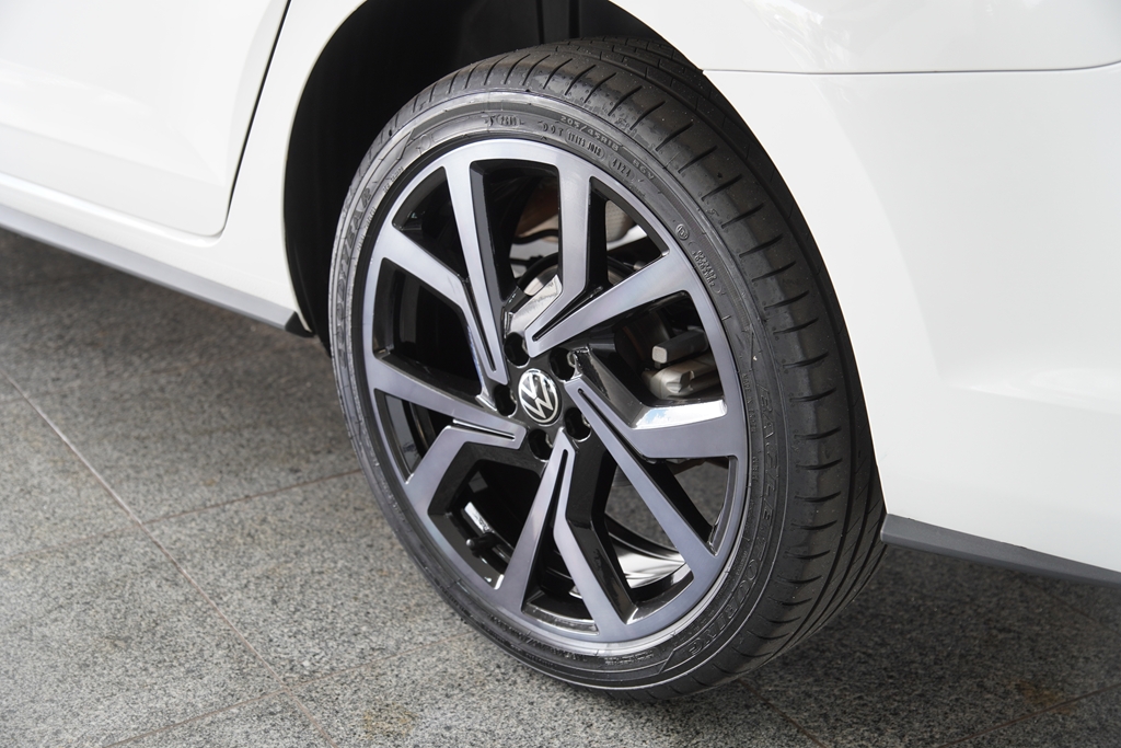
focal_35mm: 60
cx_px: 560
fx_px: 1868
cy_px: 374
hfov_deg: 33.4
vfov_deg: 22.6
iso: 125
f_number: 2.8
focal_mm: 40
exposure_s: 1/80
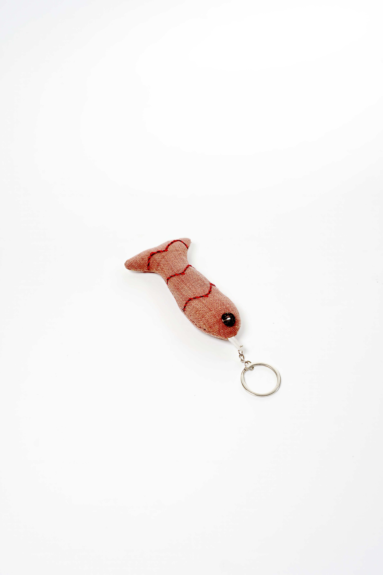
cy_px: 288
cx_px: 192
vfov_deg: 39.6
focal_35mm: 50
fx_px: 798
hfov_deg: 27.0
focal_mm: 50
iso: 500
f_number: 4
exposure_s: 1/400
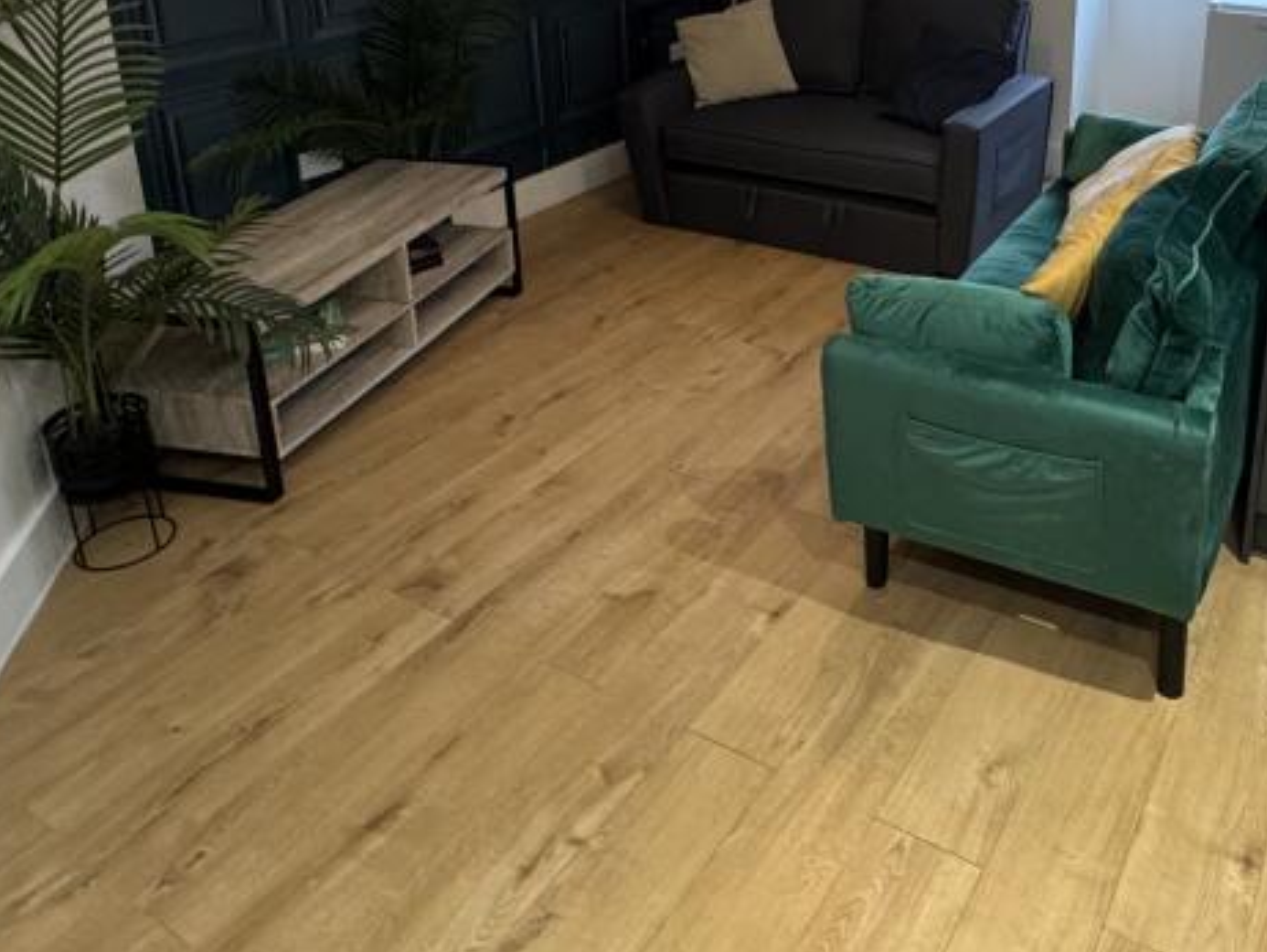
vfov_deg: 42.4
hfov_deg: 56.5
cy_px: 126
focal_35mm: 31
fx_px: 1135
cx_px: 889
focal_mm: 2.22
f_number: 2.2
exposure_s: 1/50
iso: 640
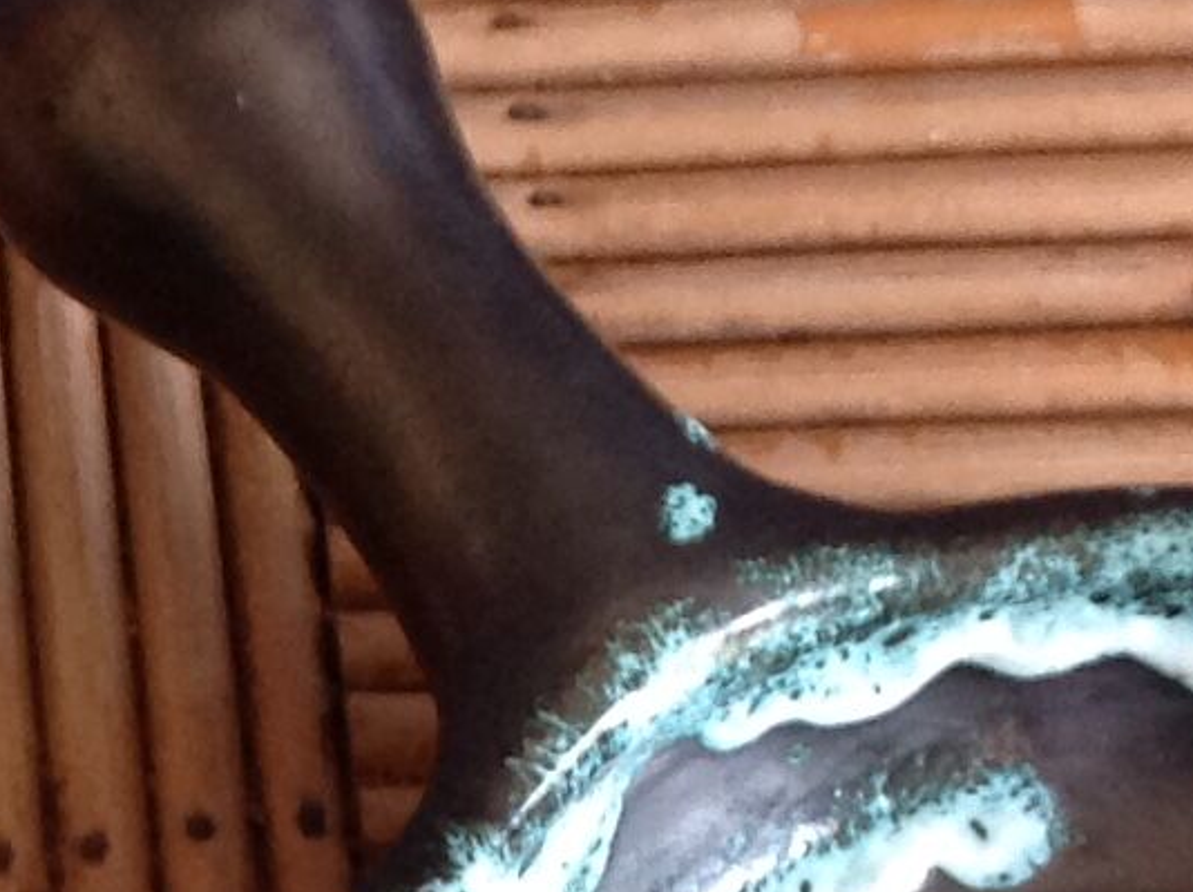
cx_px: -311
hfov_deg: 11.4
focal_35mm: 170
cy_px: 1294
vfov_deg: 8.5
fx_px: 5851
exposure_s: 1/15
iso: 125
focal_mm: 4.28
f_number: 2.4
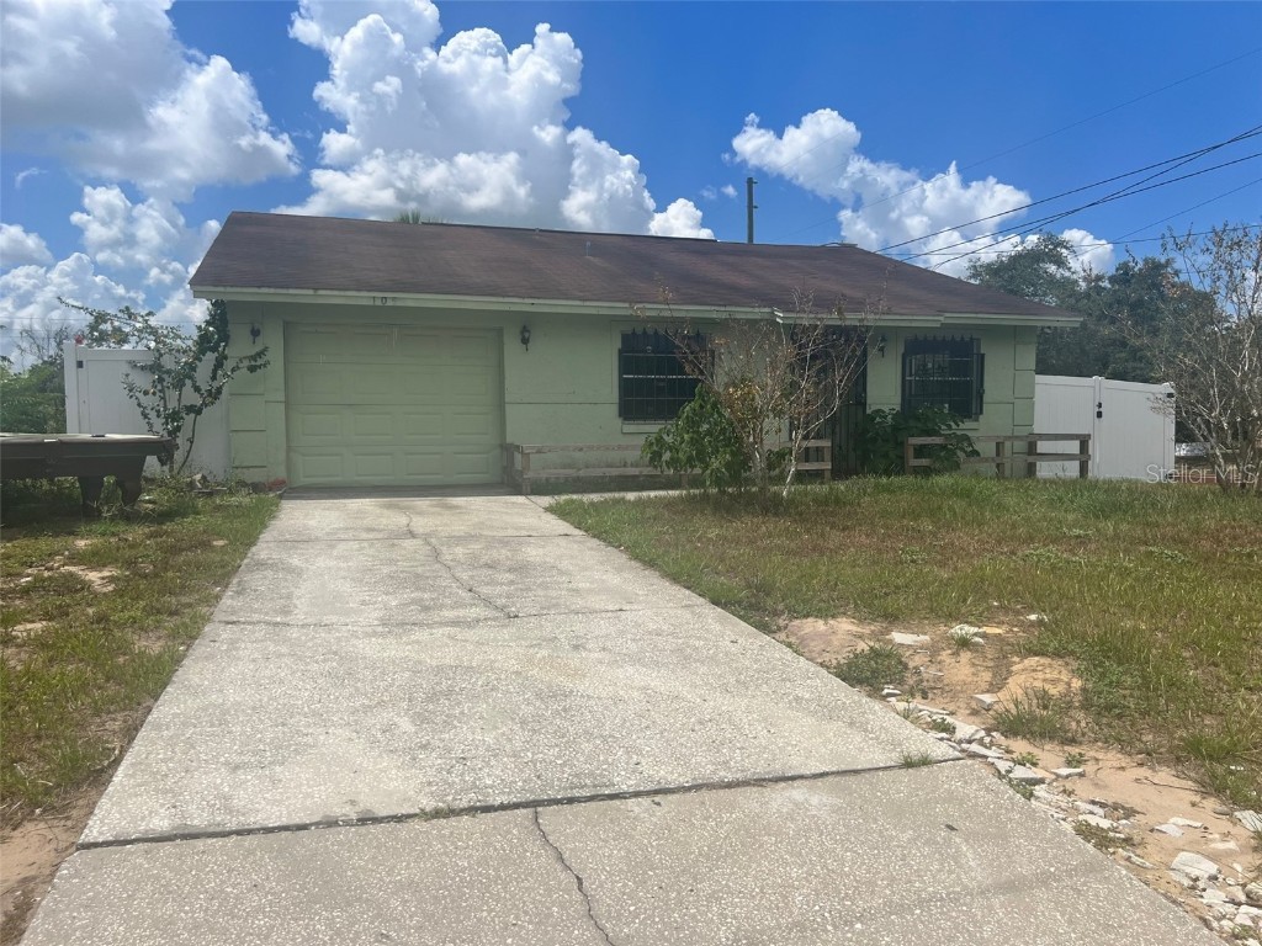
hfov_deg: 67.3
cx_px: 631
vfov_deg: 53.1
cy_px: 473
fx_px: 948
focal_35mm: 26
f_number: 1.5
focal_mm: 5.7
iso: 50
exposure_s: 1/10309
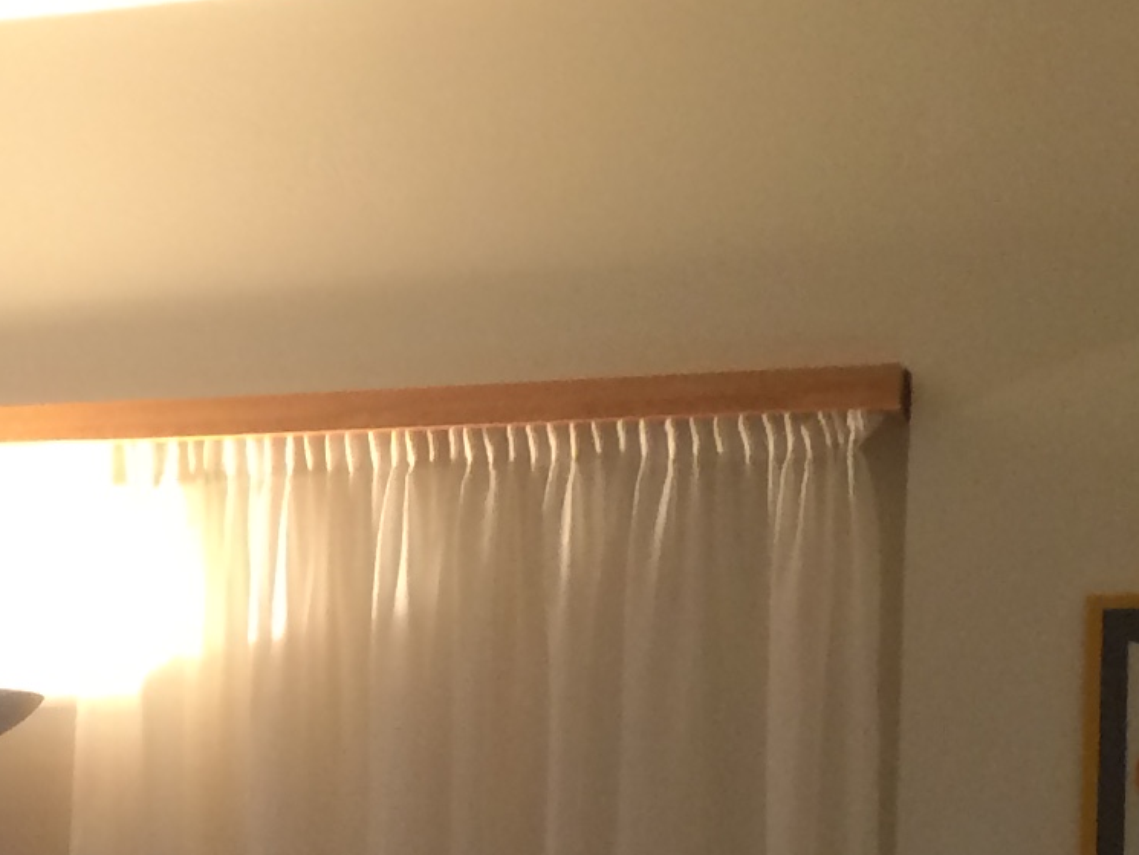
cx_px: -890
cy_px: 1074
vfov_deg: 11.4
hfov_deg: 13.9
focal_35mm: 127
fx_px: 4179
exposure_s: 1/33
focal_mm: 4.15
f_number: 2.2
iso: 125
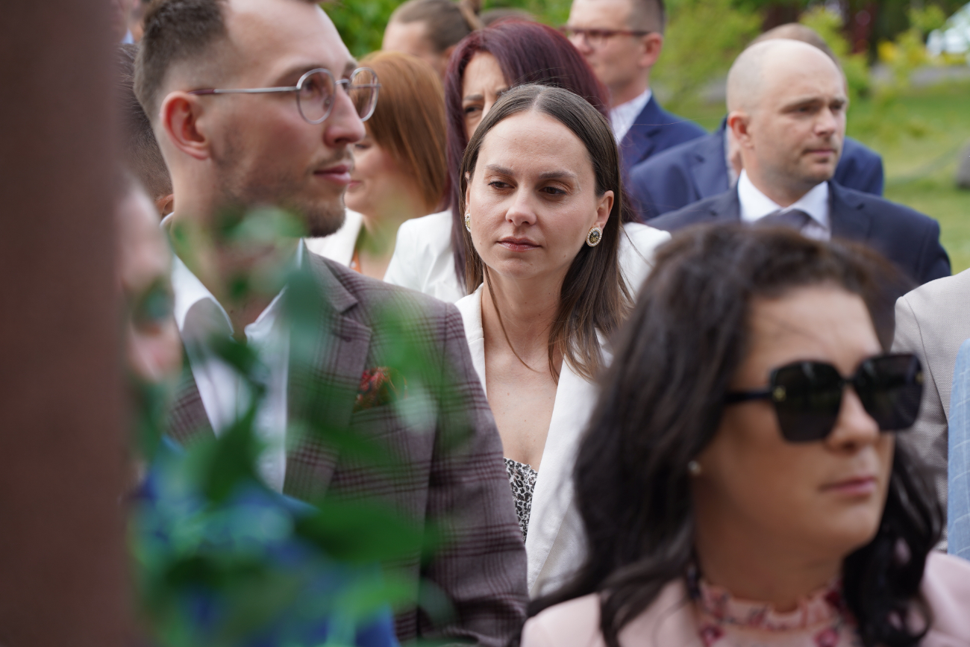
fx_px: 2829
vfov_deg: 13.0
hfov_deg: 19.5
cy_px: 324
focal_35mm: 105
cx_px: 485
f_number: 5.6
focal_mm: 105
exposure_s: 1/160
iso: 100
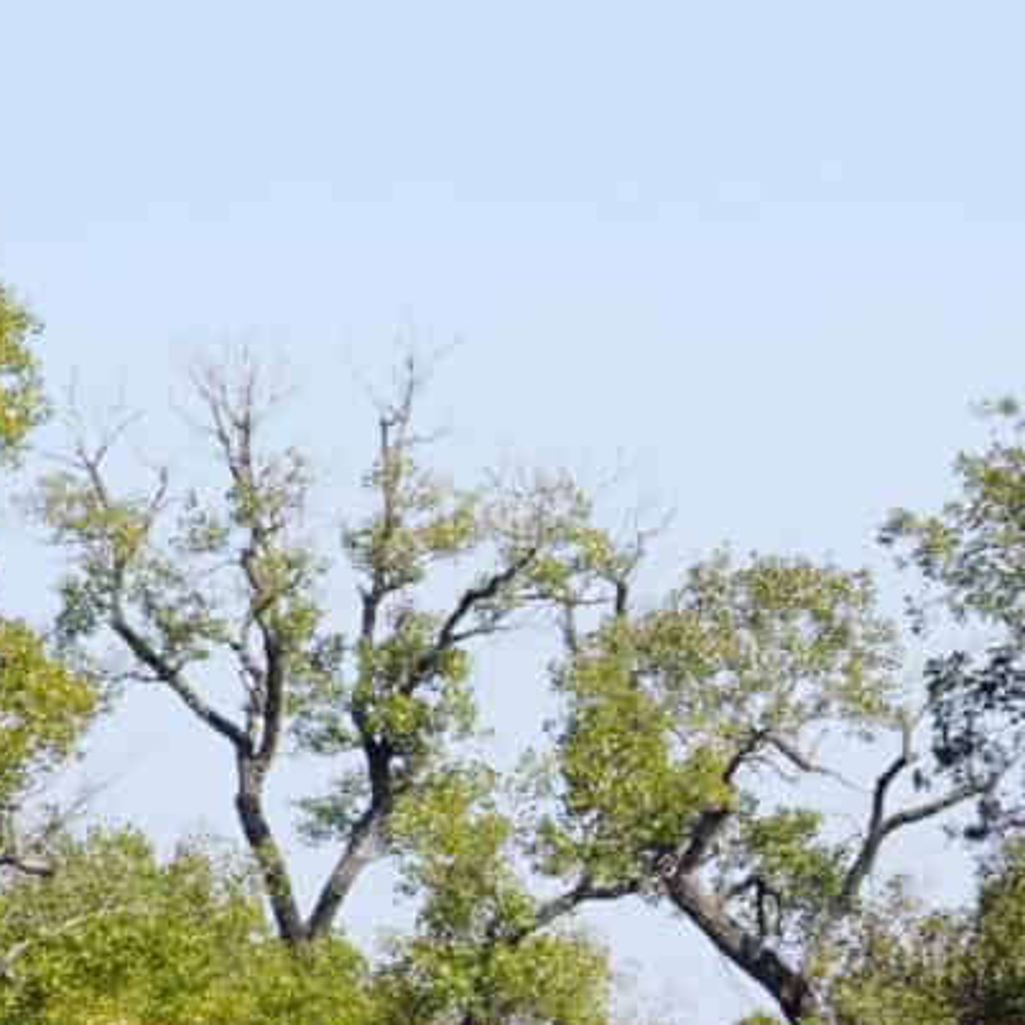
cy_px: 1806
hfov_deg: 3.1
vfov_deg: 3.1
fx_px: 19028
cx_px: 1311
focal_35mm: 568
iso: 100
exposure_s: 1/250
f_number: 8
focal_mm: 70
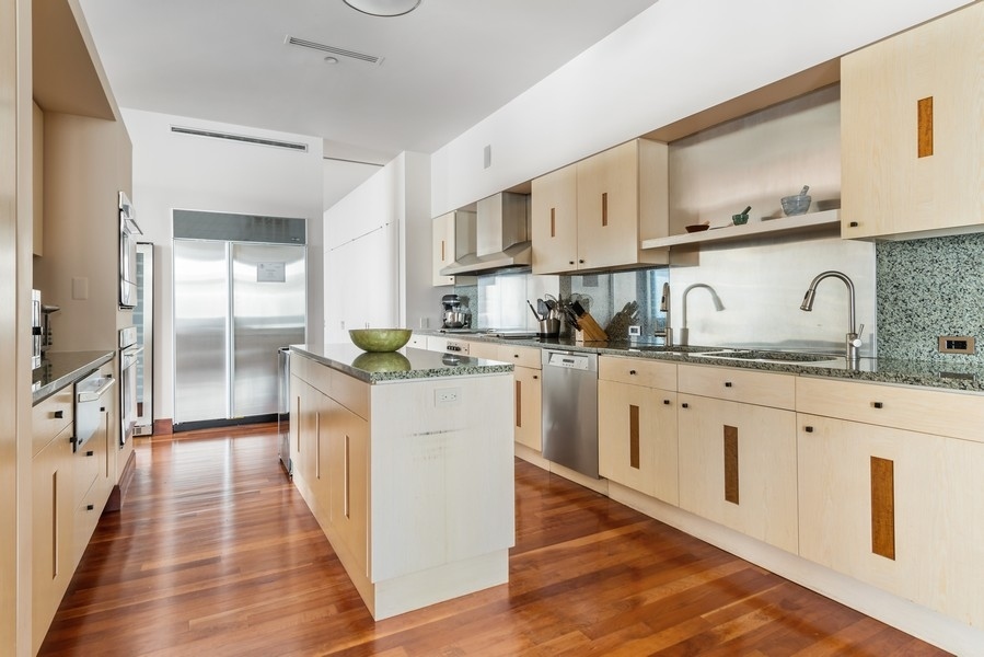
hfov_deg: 84.0
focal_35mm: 20
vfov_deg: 62.0
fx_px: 547
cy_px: 328
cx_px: 492
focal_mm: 20
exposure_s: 4
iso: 100
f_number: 8
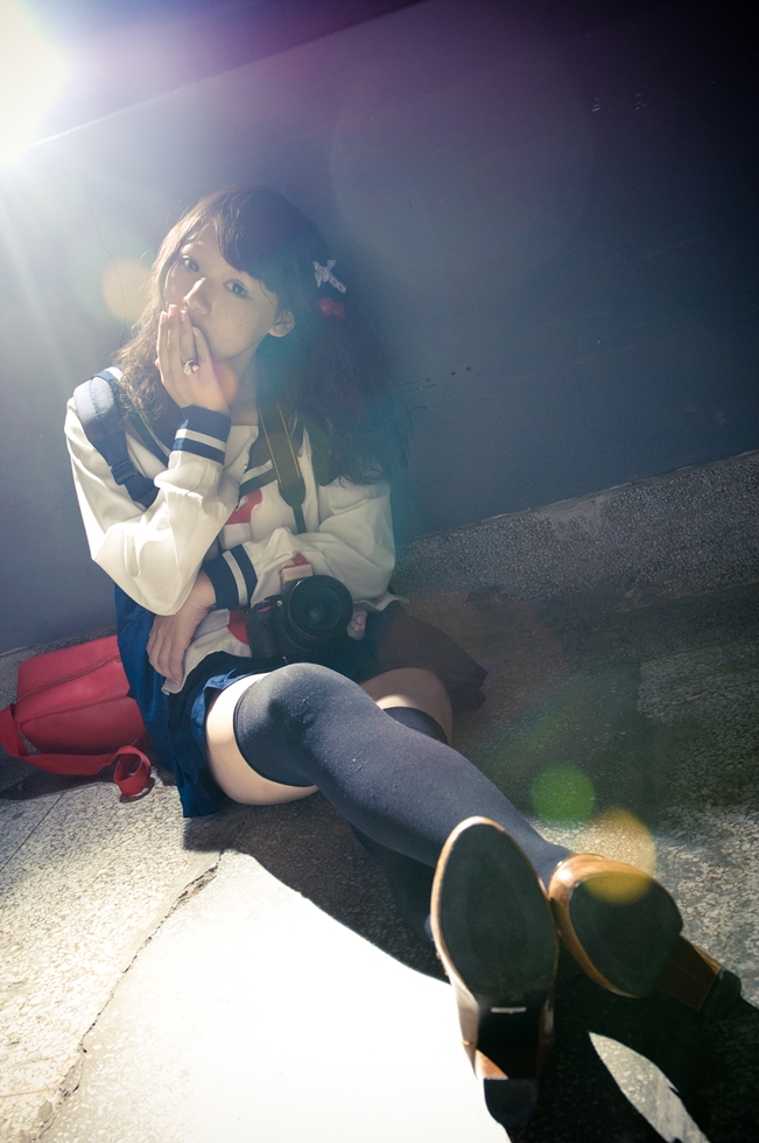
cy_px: 572
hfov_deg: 30.8
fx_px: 1379
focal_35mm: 44
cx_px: 380
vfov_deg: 45.0
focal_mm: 29
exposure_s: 1/200
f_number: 5
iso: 800
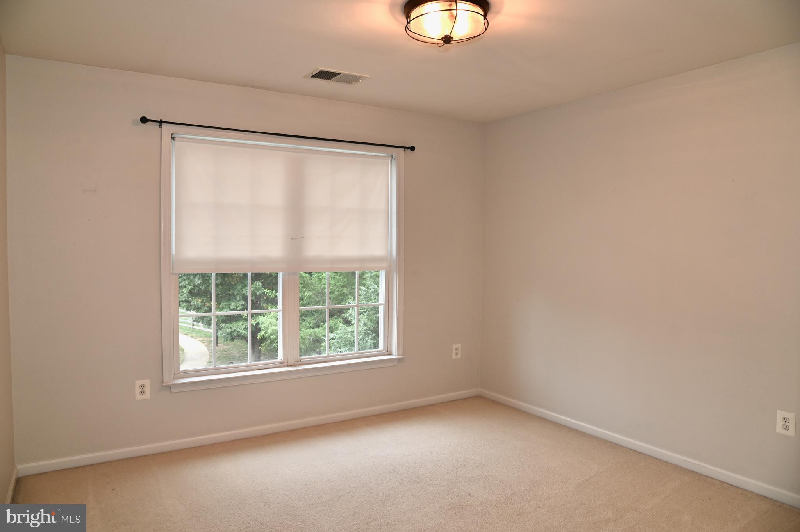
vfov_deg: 53.1
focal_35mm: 24
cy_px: 266
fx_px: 533
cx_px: 400
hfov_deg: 73.8
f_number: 7.1
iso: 500
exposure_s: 1/30
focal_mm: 24
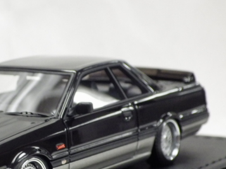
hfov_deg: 12.6
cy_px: 135
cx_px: 25
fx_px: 1019
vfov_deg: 9.5
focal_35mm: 156
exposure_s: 1/30
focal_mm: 15.6
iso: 800
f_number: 4.4
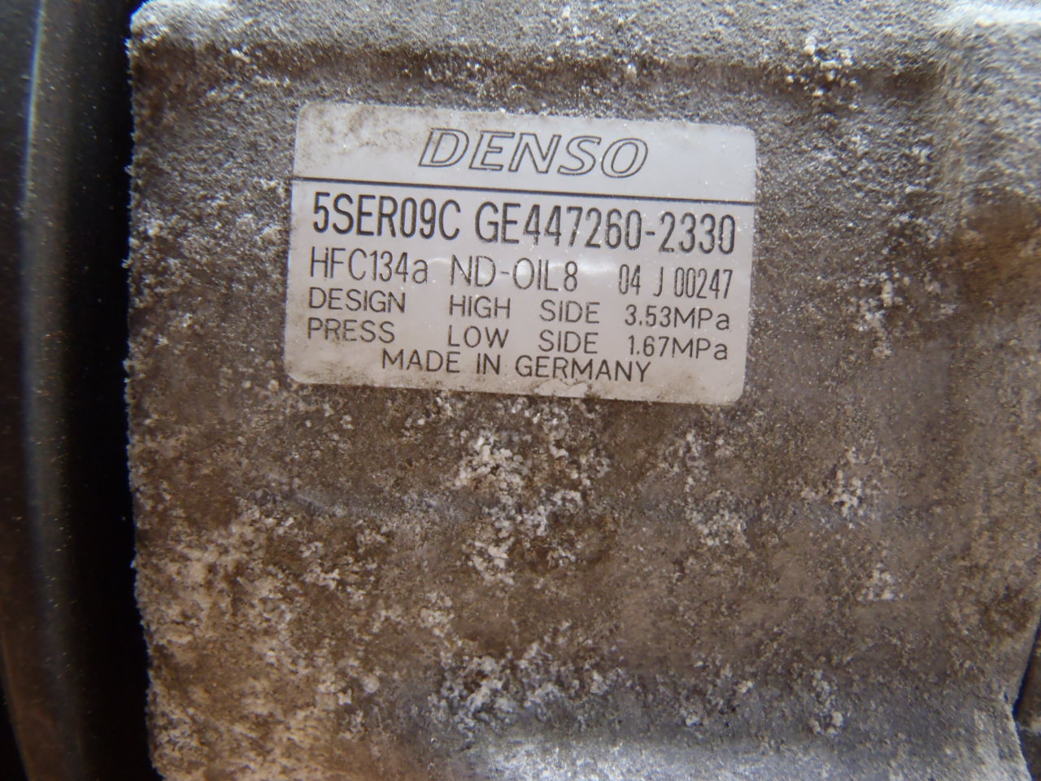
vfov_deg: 38.7
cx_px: 520
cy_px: 390
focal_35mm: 37
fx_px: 1113
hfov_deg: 50.1
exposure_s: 1/10
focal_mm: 6.64
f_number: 4.7
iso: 200
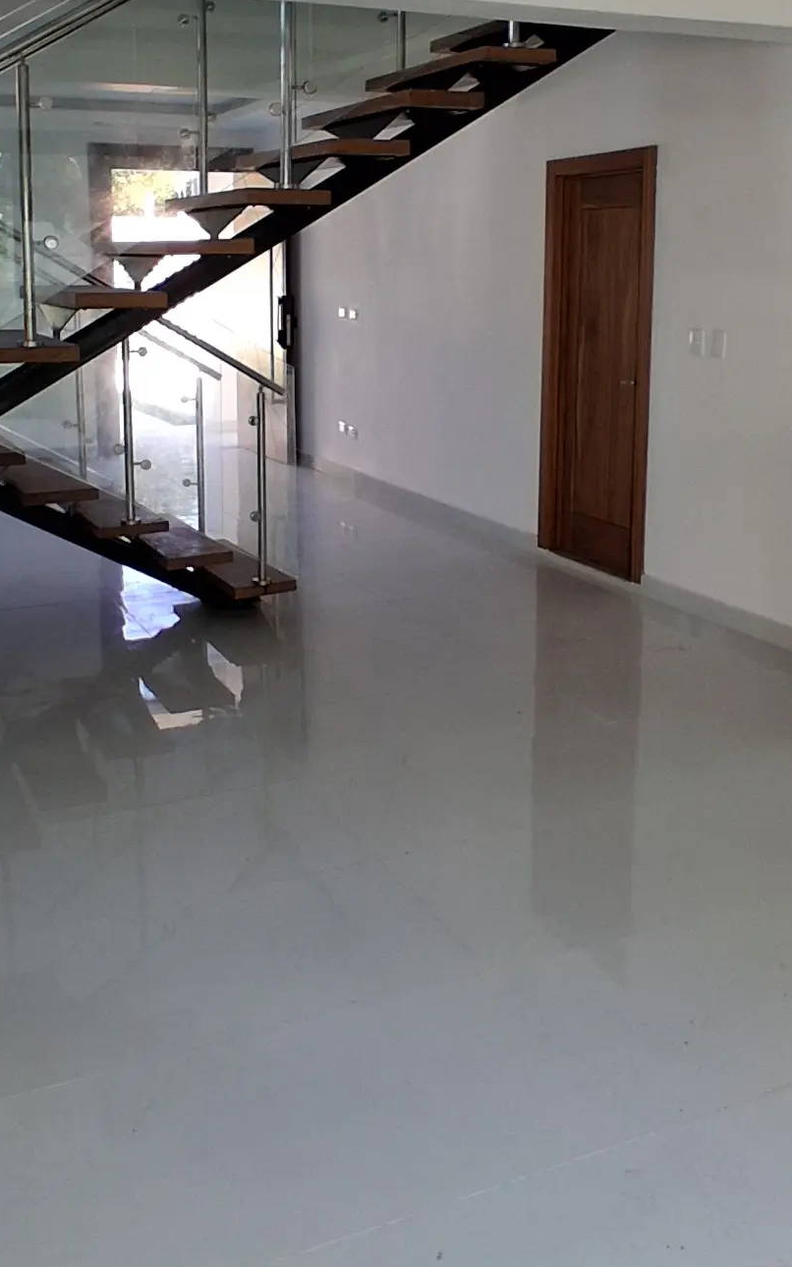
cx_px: 356
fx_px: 1243
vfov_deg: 53.3
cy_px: 463
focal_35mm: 36
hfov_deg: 35.3
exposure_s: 1/120
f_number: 2.2
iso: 64
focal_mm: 1.4
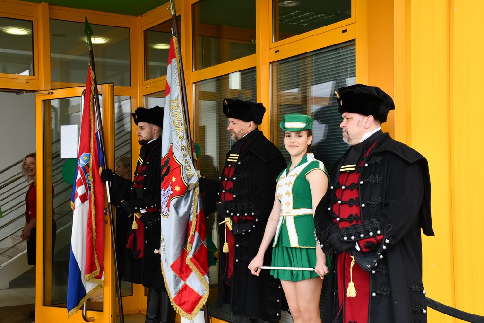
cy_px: 162
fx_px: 699
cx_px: 242
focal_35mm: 52
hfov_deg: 38.2
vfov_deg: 26.0
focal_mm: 35
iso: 360
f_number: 5.6
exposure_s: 1/250
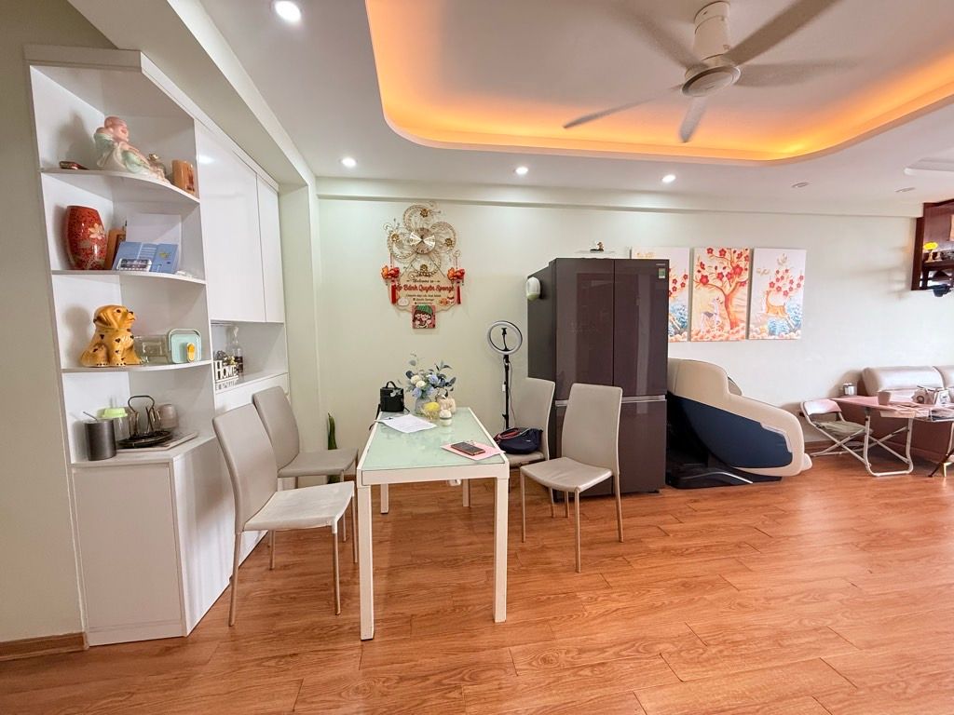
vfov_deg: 85.7
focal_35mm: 14
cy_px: 358
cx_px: 477
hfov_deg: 102.1
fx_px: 386
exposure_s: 1/100
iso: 250
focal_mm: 2.22
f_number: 2.2
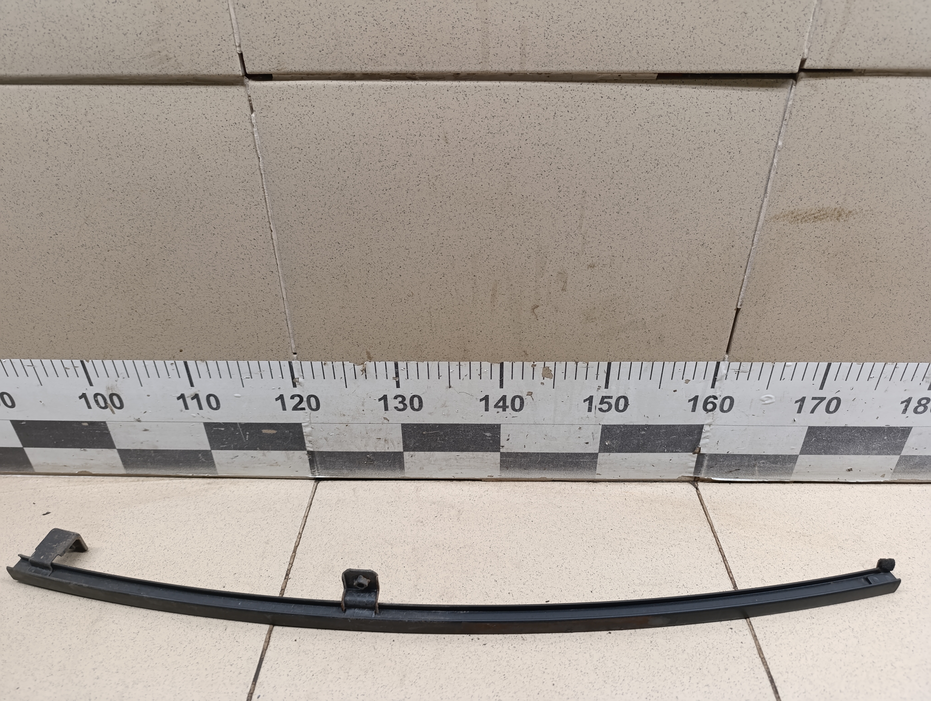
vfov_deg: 59.0
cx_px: 466
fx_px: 619
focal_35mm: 23
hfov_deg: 73.8
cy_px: 350
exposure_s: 1/100
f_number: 1.6
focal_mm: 6.14
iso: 500
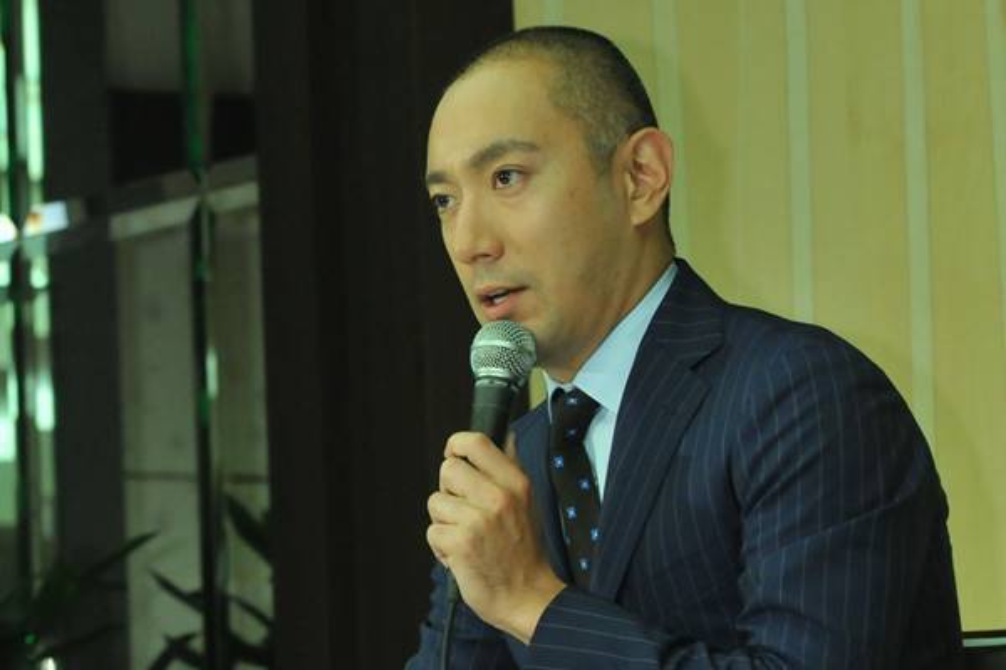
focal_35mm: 142
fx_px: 3982
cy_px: 335
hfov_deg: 14.4
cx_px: 503
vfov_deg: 9.6
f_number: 5
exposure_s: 1/200
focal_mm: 95
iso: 1250
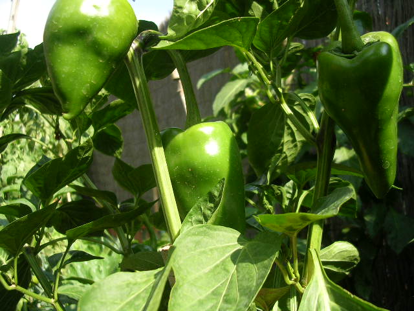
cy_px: 156
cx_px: 207
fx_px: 454
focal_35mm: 38
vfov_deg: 37.7
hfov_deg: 49.0
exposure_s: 1/380
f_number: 2.8
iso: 50
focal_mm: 5.8
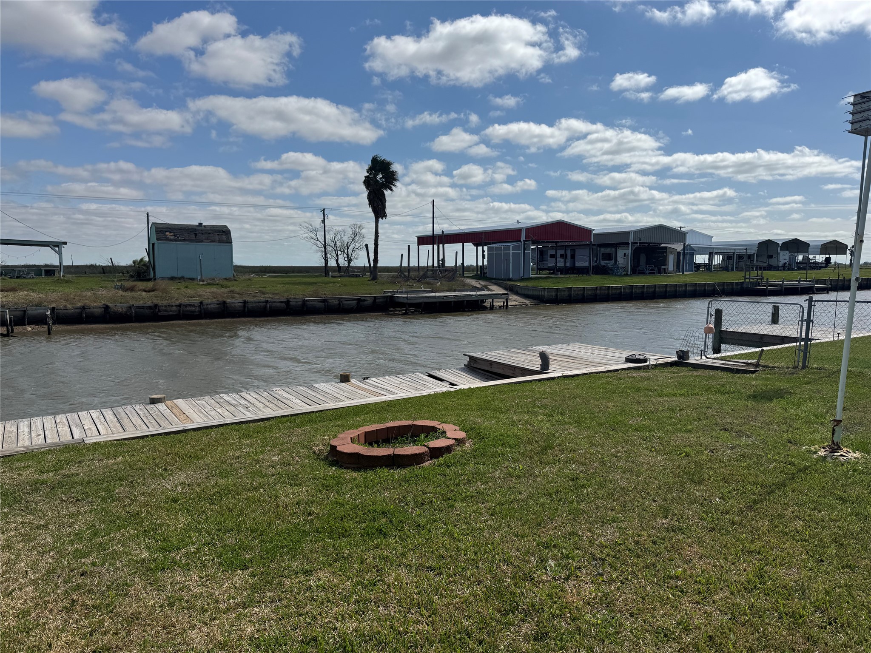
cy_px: 326
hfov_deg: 71.6
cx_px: 436
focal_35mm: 24
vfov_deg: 56.8
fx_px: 604
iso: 80
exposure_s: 1/9009
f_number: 1.78
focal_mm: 6.76
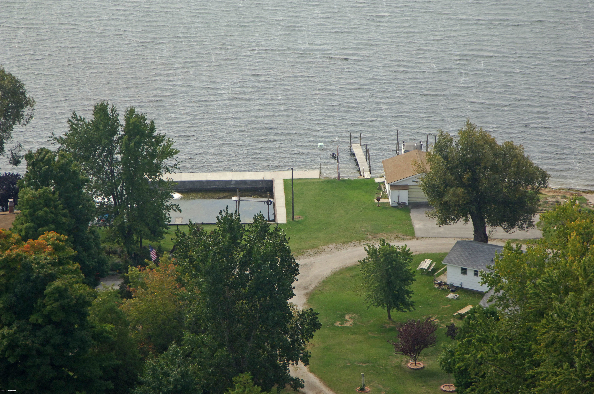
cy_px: 197
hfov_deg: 14.4
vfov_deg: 9.6
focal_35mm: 142
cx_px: 297
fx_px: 2348
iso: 400
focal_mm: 95
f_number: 5.6
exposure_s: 1/1000
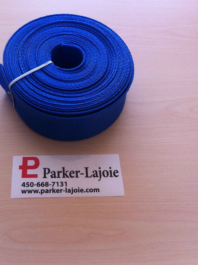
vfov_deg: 41.3
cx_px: 72
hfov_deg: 31.3
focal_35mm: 46
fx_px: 352
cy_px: 122
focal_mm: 3.85
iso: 100
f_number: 2.8
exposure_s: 1/120
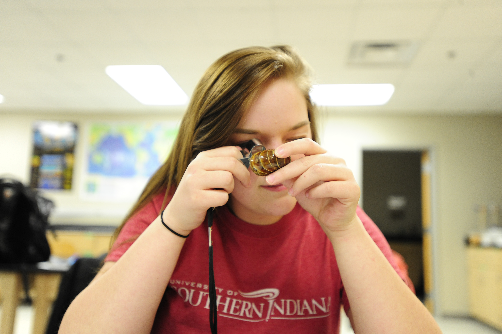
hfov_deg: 54.5
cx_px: 251
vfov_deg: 37.8
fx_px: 488
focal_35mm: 35
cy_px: 167
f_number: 2.8
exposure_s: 1/200
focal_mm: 35
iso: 2000
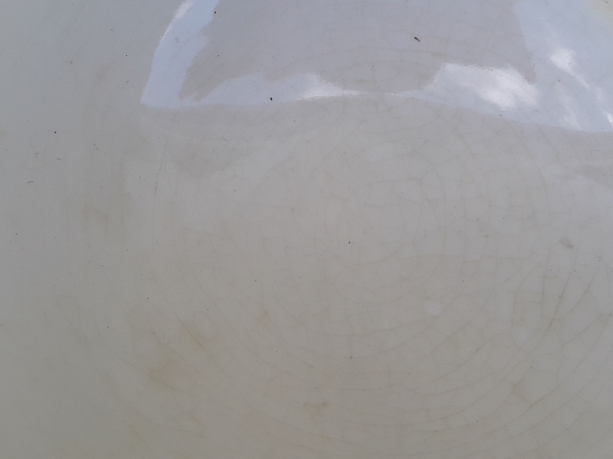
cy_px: 230
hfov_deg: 63.4
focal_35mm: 28
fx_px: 496
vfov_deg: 49.7
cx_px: 306
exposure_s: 1/150
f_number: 1.9
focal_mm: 3.7
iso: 40
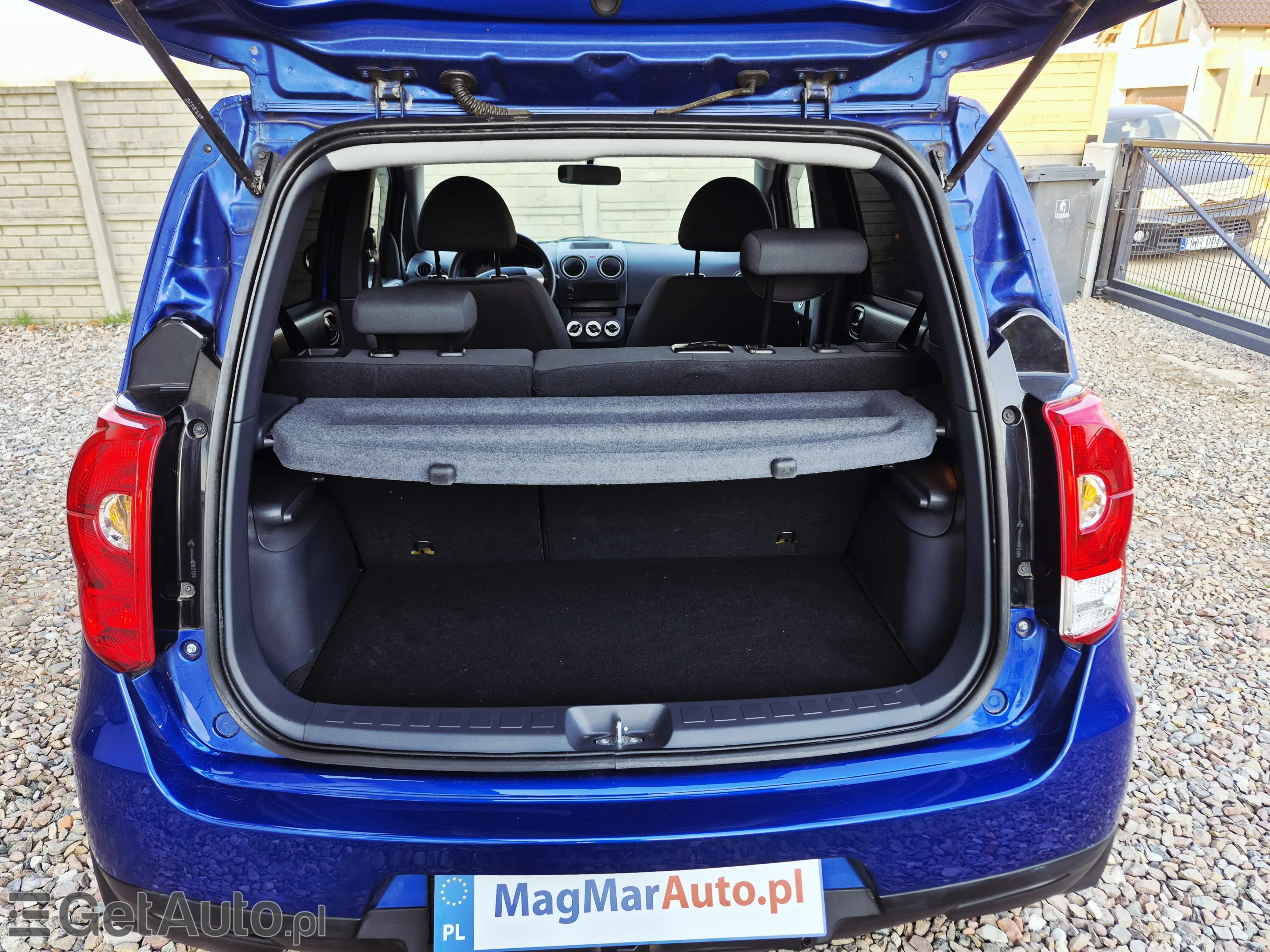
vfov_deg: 58.9
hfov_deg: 73.9
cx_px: 635
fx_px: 844
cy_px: 476
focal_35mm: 23
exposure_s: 1/180
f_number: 1.8
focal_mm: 5.4
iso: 40
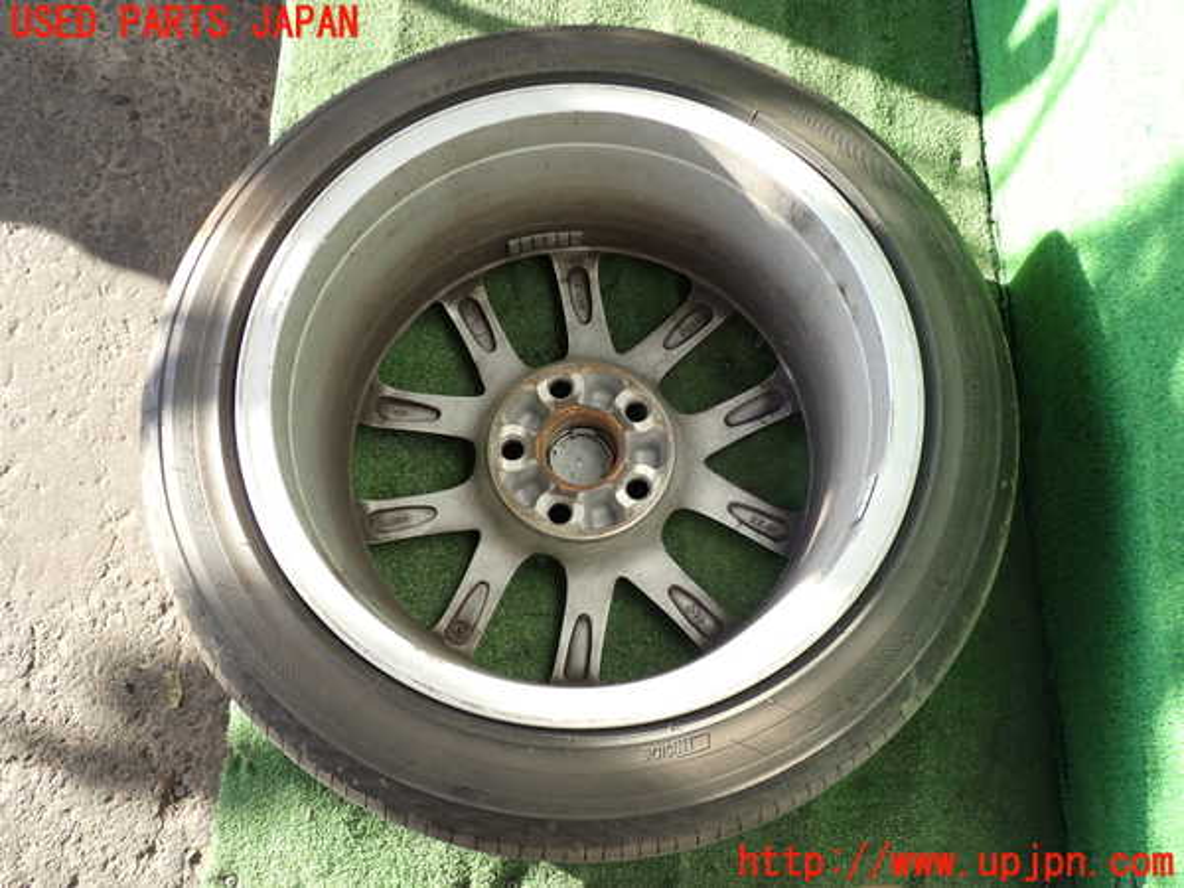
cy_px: 444
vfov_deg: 44.2
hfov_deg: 56.8
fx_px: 1095
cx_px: 592
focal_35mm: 32
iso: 100
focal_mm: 5.79
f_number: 2.4
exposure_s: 1/125
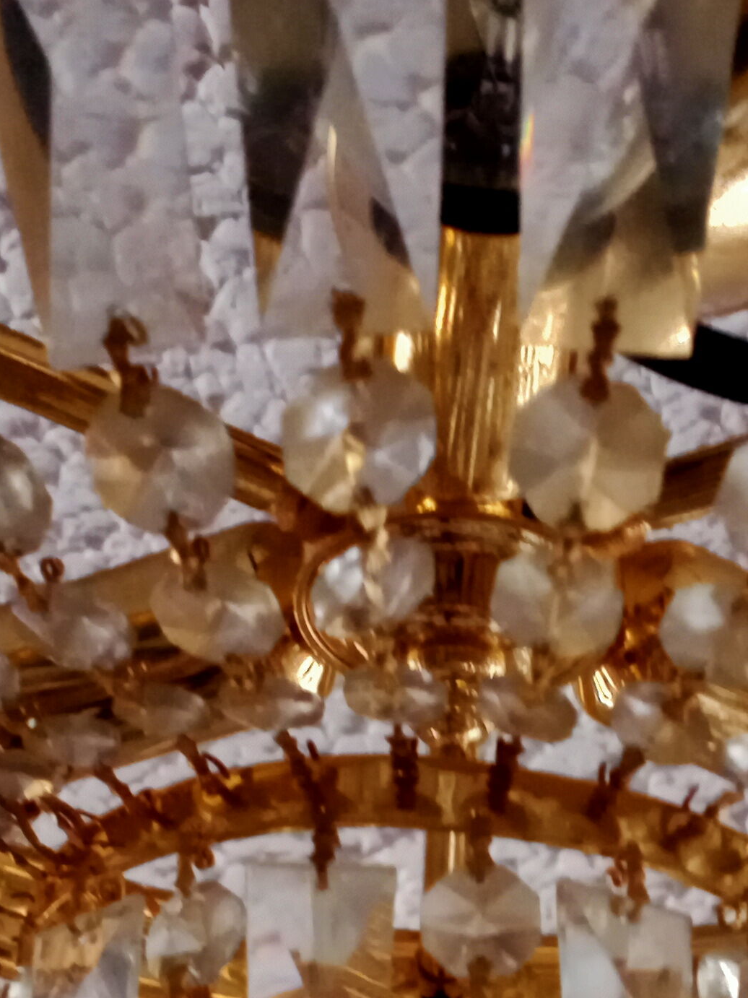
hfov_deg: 17.8
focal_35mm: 83
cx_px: 413
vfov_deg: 22.7
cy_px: 981
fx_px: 2392
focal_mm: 4.05
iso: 1132
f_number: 1.8
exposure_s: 1/33.3
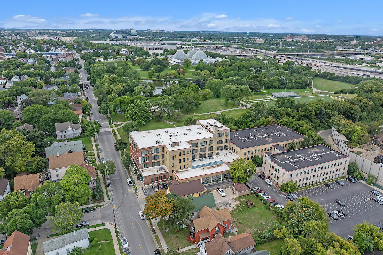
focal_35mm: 25
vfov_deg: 51.2
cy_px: 123
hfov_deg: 71.5
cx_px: 192
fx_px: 266
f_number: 2.8
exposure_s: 1/1600
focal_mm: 12.29
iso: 100
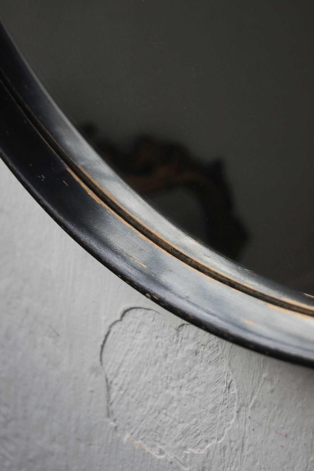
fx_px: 1079
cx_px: 157
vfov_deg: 24.6
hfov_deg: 16.6
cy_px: 236
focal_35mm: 82
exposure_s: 1/160
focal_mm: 55
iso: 400
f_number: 5.6
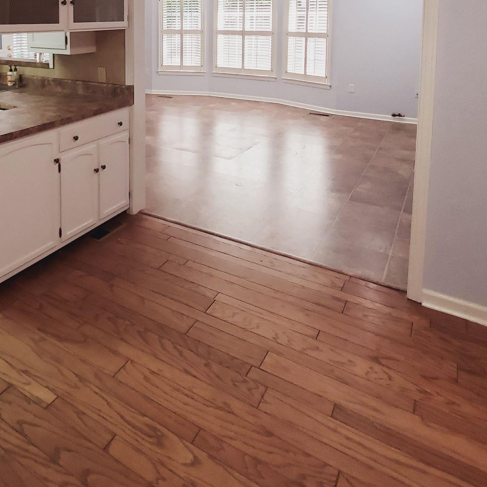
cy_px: 62
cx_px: 127
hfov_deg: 56.4
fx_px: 430
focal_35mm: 27
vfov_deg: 52.9
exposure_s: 1/60
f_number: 2.2
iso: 160
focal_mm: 1.8
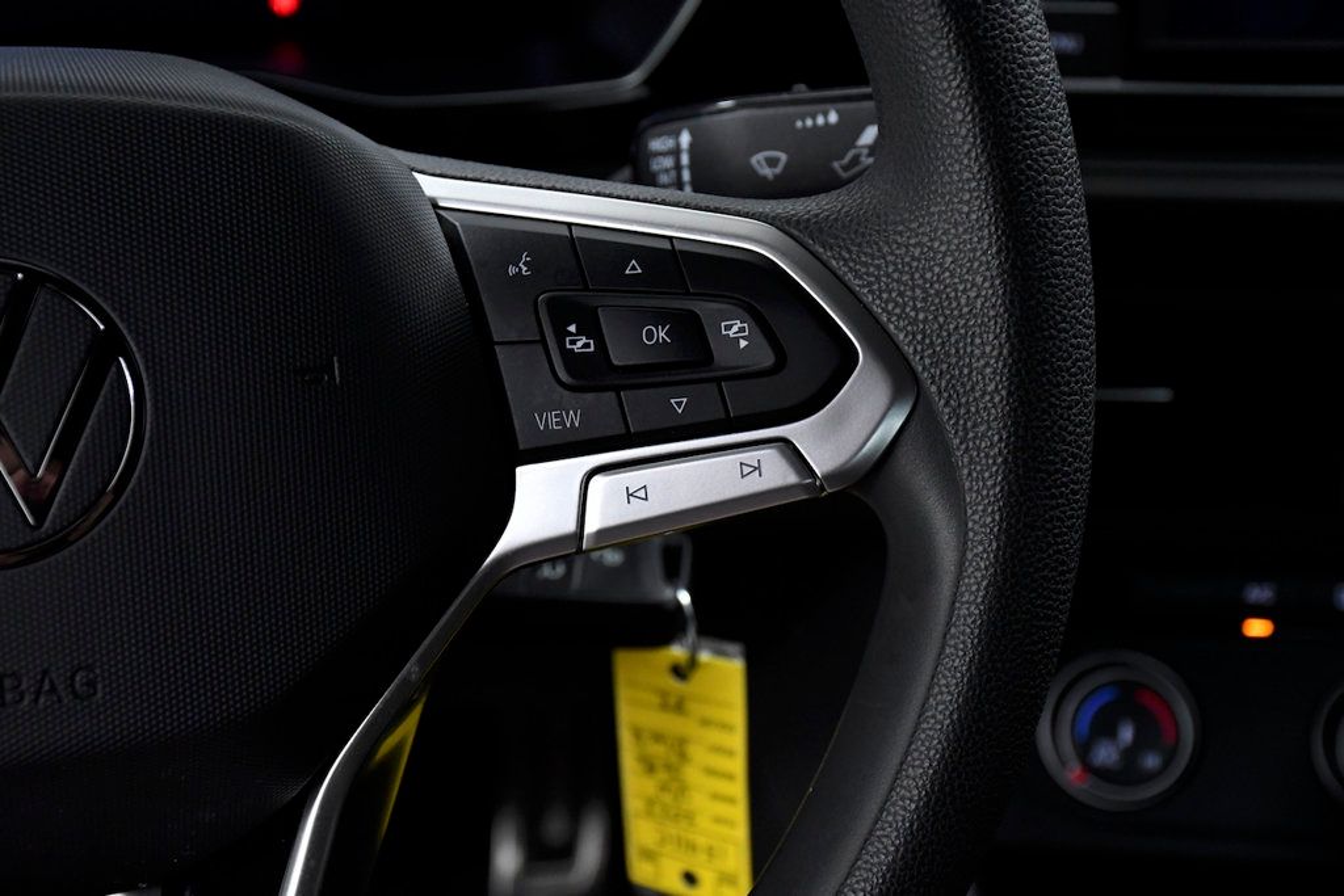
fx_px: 2800
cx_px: 672
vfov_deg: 18.2
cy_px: 448
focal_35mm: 75
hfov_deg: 27.0
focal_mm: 50
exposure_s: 1/160
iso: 2500
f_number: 6.3
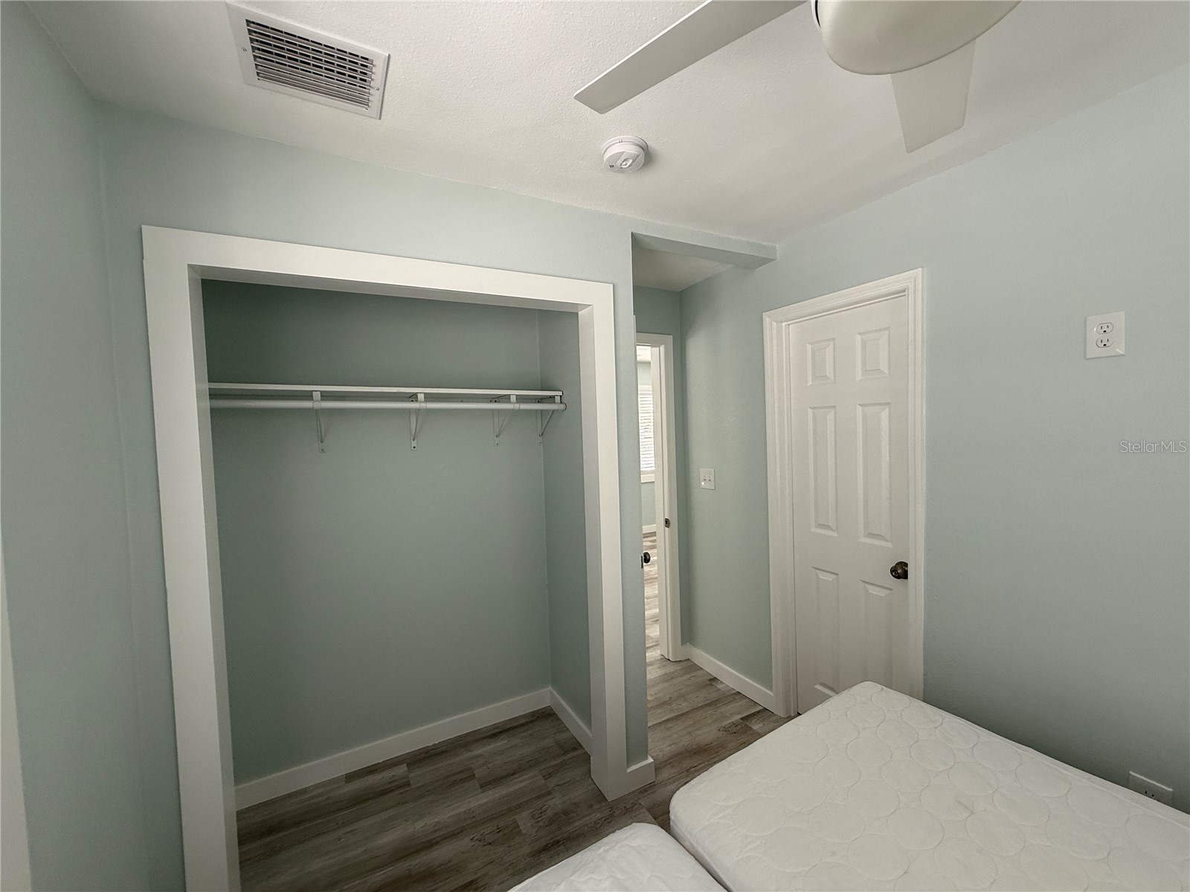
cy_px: 446
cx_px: 595
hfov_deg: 102.1
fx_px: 481
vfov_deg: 85.7
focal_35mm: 14
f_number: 2.2
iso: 64
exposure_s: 1/99
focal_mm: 2.22
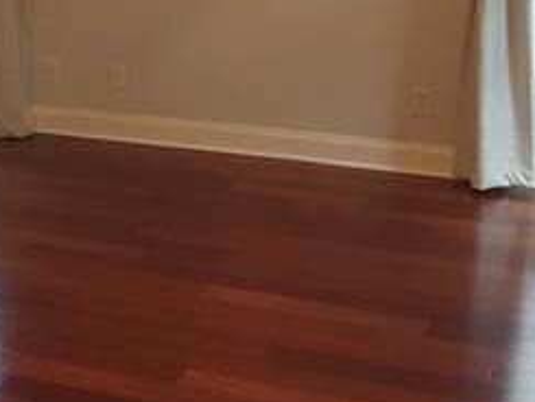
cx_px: 124
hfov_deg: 26.3
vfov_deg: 19.7
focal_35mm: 73
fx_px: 1129
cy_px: 13
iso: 160
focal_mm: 2.91
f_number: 1.9
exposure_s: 1/40
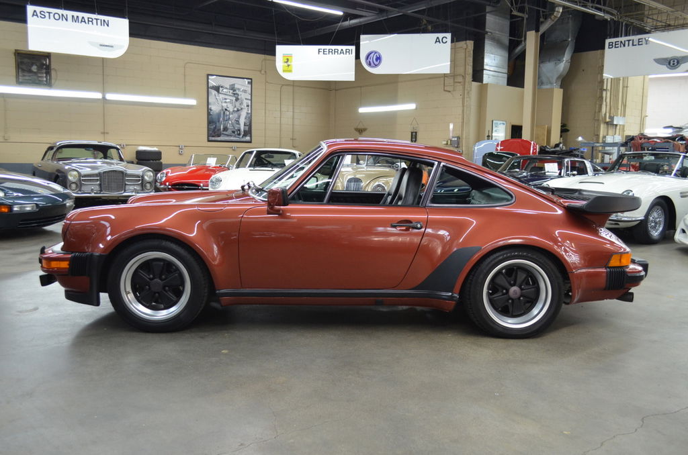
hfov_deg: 57.3
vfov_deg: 39.8
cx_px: 344
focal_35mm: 33
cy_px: 228
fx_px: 629
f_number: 4
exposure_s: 1/60
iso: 800
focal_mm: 22
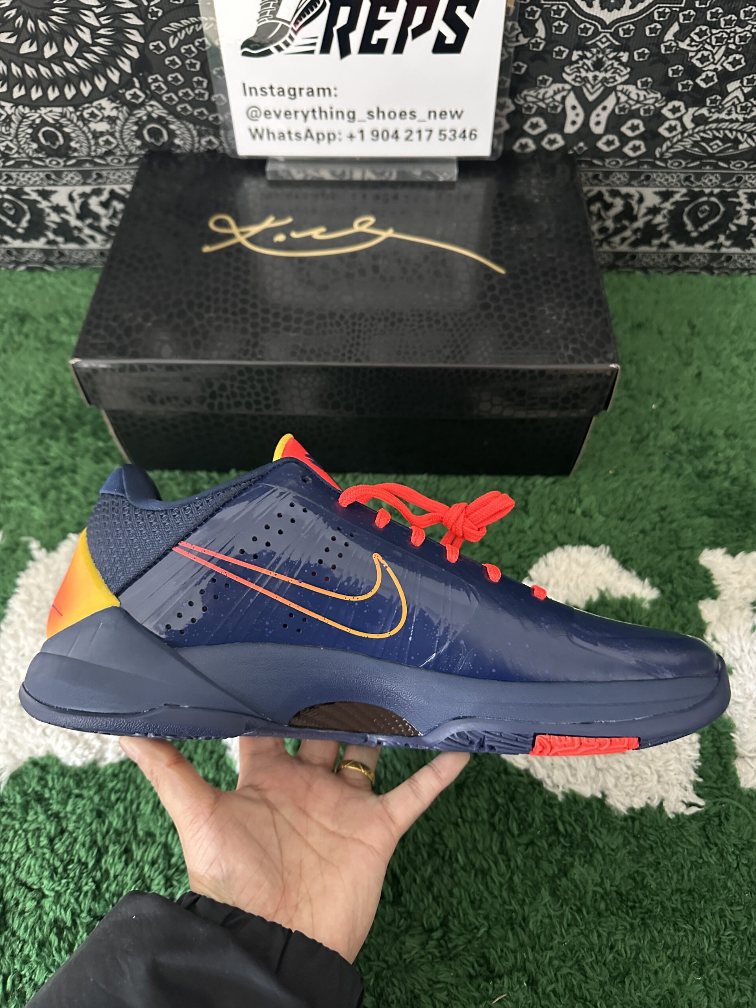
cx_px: 378
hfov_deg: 56.8
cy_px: 504
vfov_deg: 71.6
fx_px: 699
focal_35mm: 24
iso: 800
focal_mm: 6.86
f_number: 1.78
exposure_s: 1/33
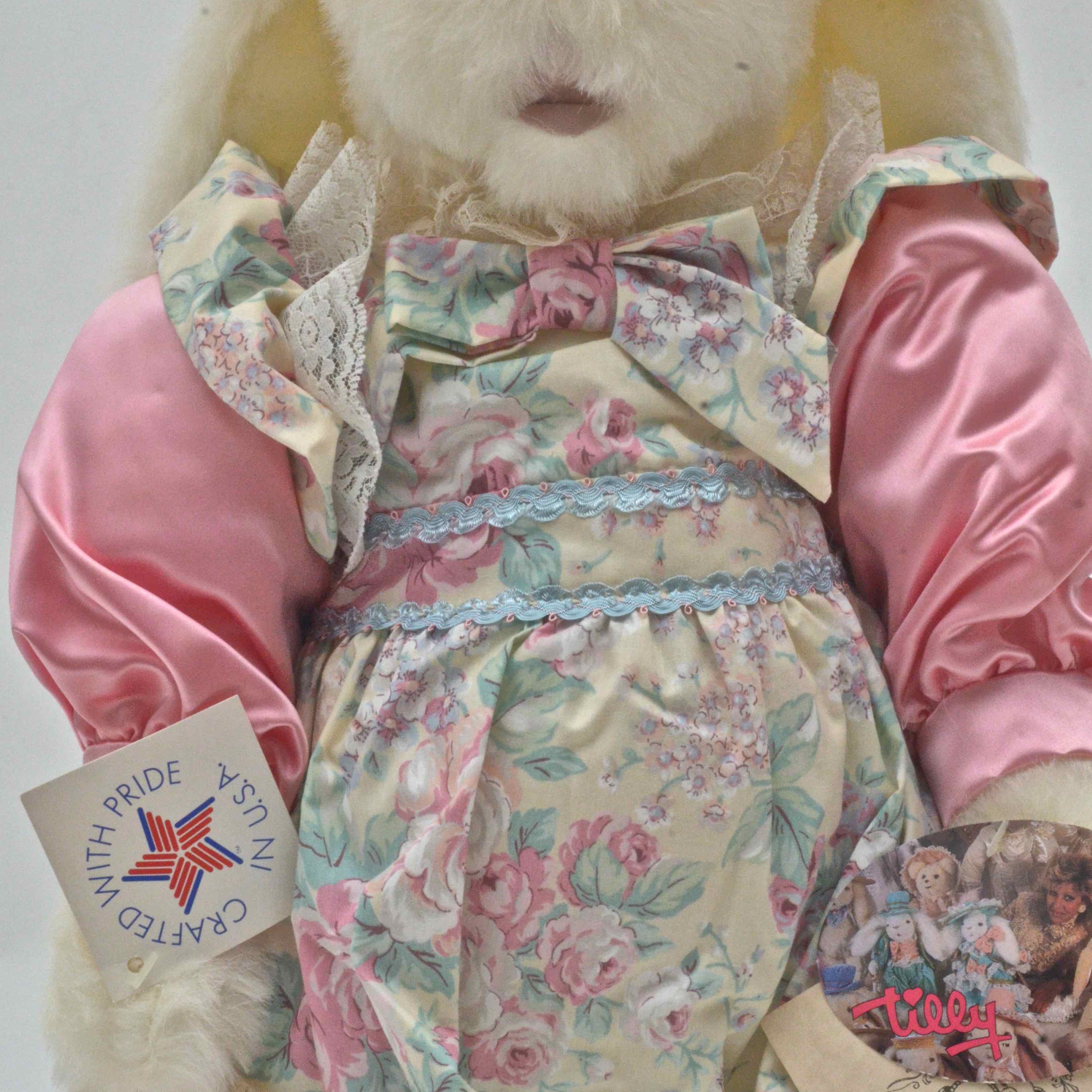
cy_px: 381
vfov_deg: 17.9
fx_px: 3462
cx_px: 545
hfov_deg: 17.9
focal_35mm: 97
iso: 4000
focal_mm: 50
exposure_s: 1/200
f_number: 25
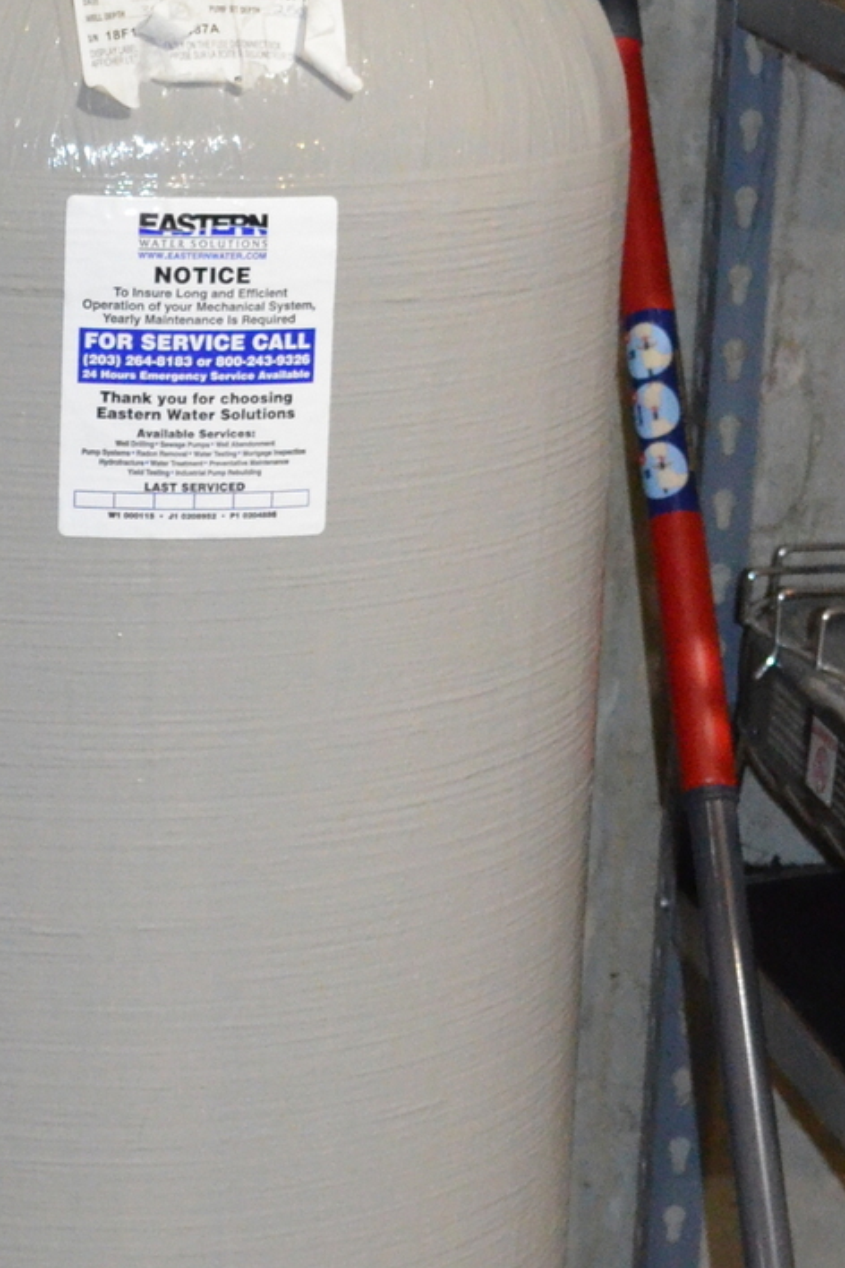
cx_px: 55
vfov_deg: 17.5
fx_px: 4119
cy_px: 528
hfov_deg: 11.6
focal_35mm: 117
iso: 3200
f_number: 4
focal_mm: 24
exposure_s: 1/60
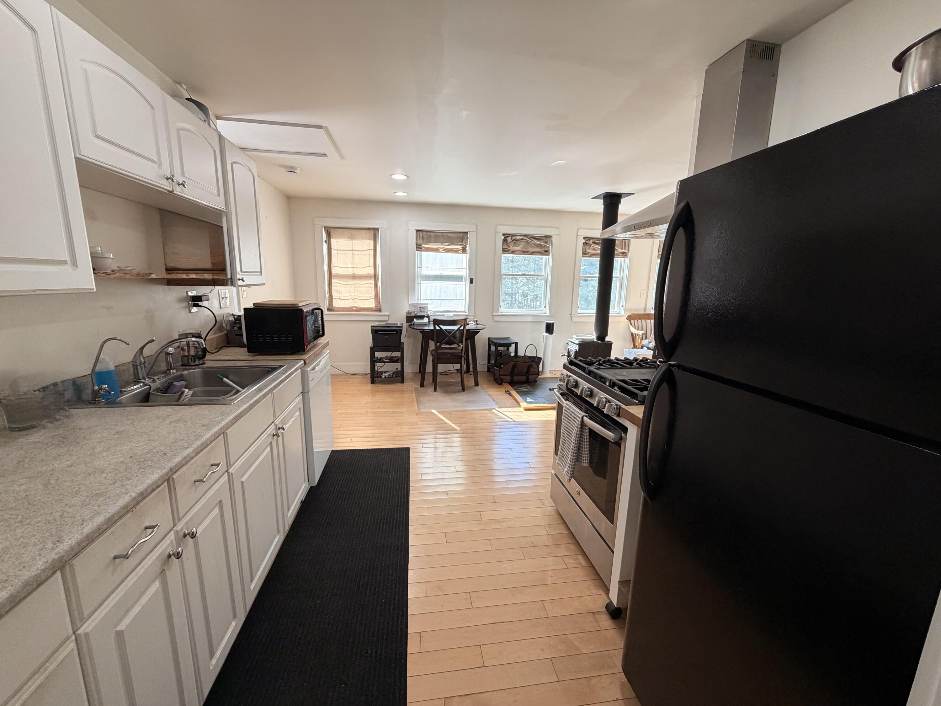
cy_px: 353
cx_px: 470
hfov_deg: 102.1
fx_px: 381
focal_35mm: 14
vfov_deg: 85.7
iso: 200
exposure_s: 1/120
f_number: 2.2
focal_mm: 2.22
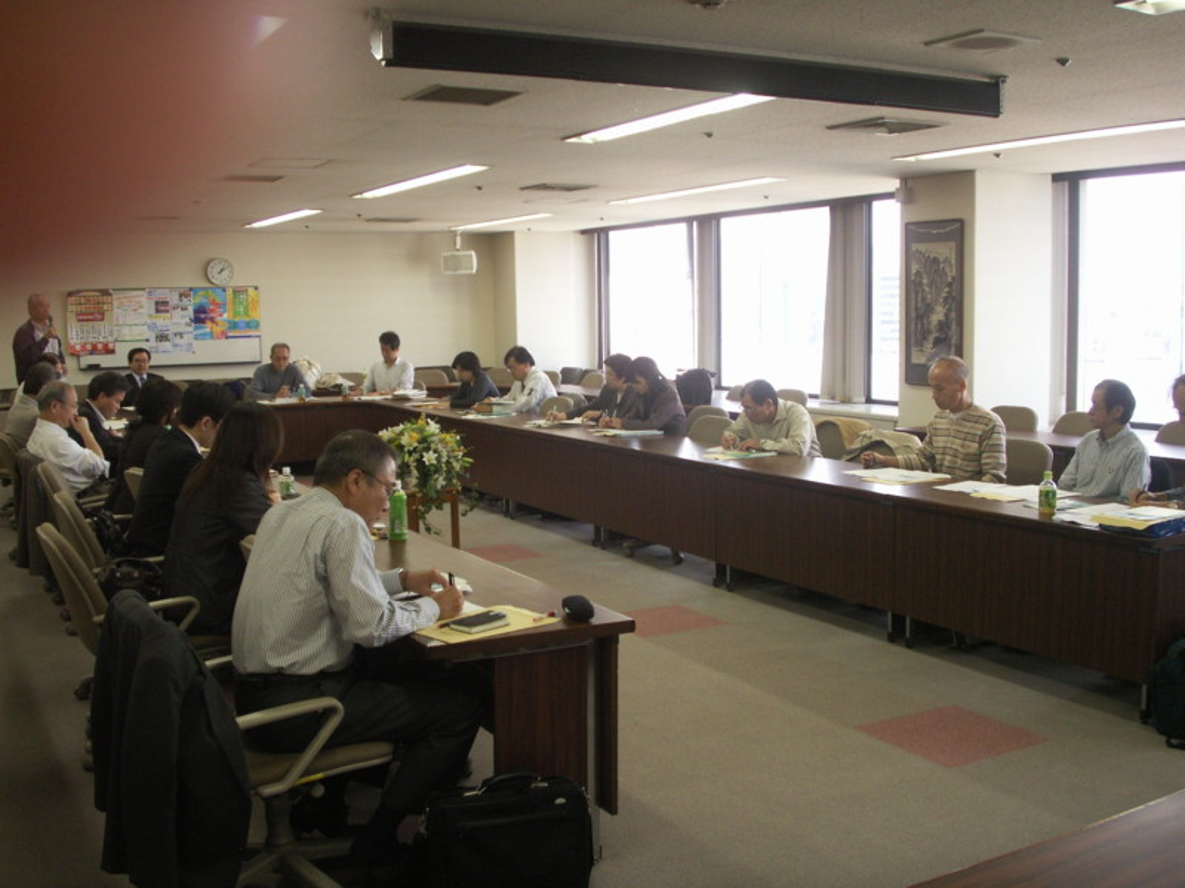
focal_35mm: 37
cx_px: 592
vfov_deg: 38.7
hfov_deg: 50.1
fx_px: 1267
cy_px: 444
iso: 100
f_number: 3.5
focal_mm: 7.7
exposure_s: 1/40
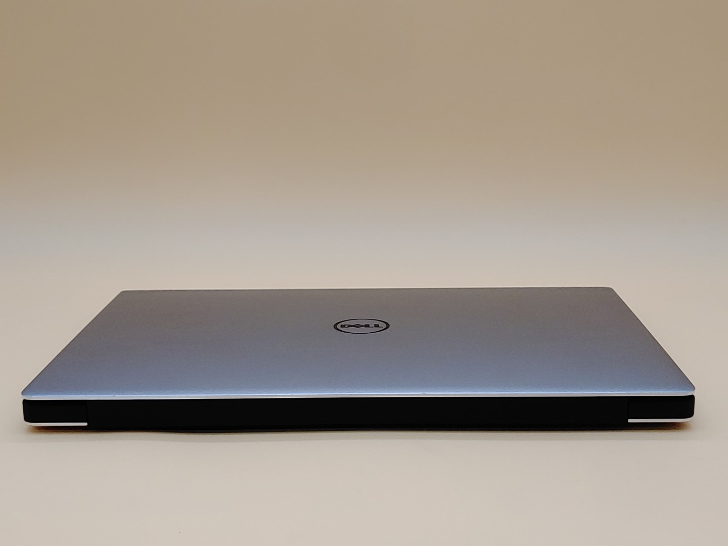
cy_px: 273
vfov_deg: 29.7
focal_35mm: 49
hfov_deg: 38.9
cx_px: 364
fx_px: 1031
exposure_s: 1/135
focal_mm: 4.36
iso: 50
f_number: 1.8
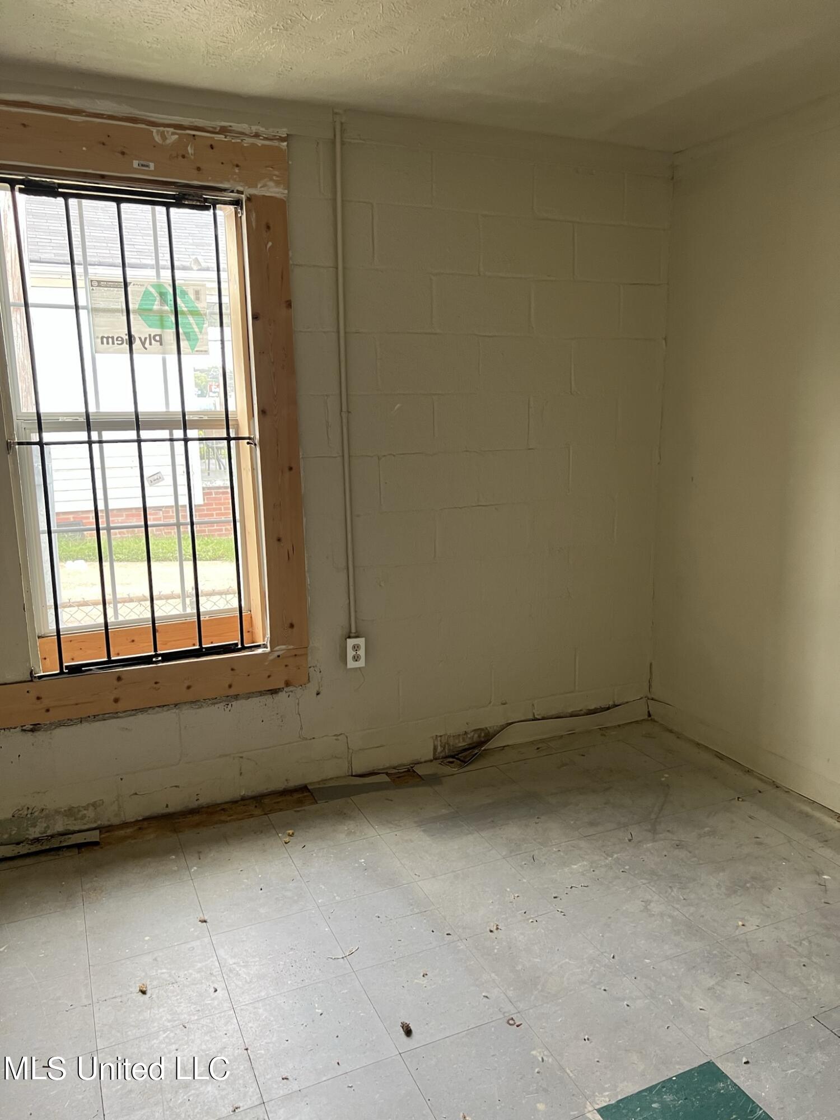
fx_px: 841
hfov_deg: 53.1
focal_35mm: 26
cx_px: 420
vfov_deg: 67.3
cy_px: 560
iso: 160
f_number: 1.5
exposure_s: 1/60
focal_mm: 5.7
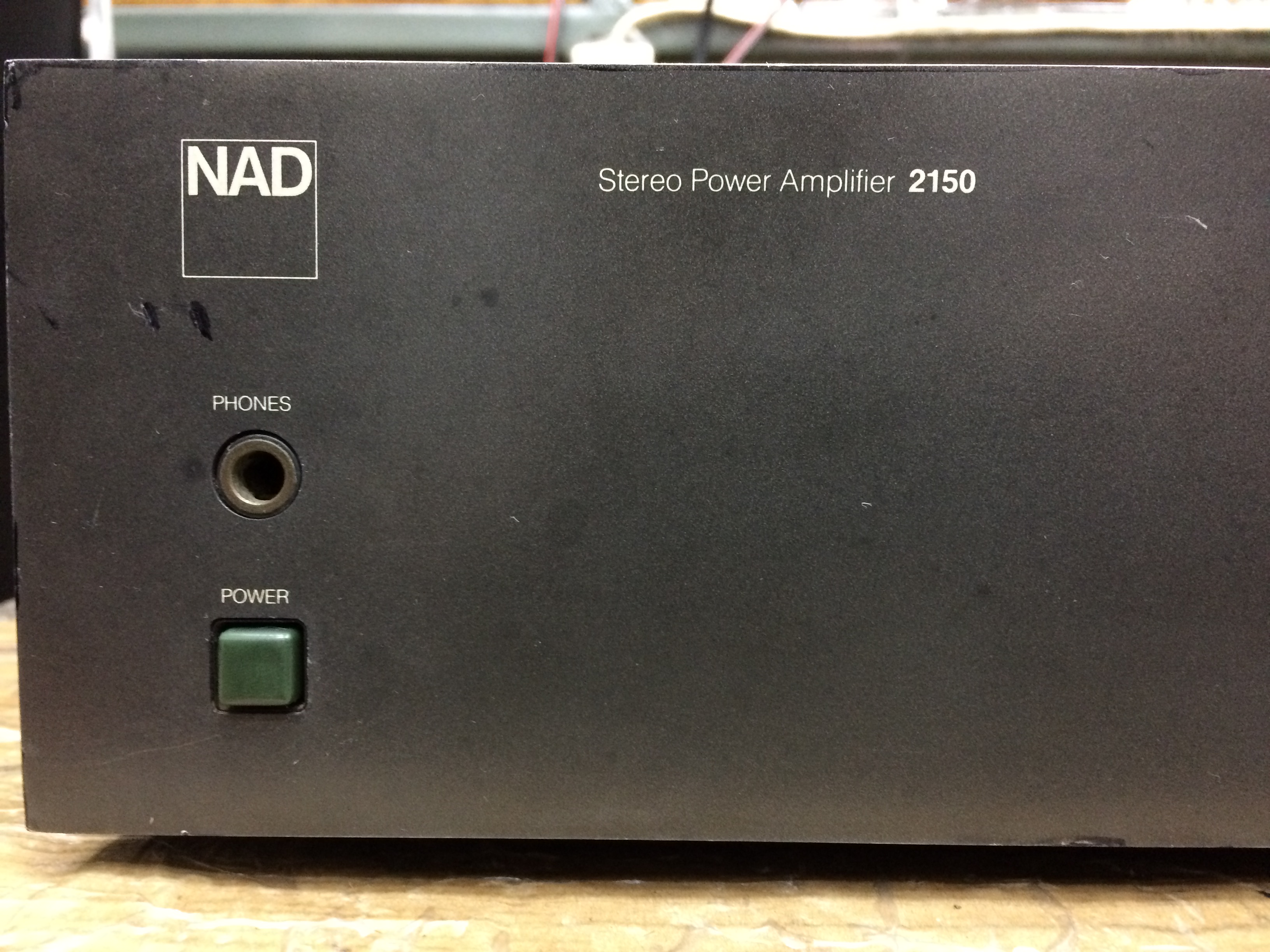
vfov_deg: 48.2
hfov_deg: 61.7
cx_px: 635
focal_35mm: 29
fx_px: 1064
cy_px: 476
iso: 250
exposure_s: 1/20
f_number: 2.2
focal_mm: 4.15
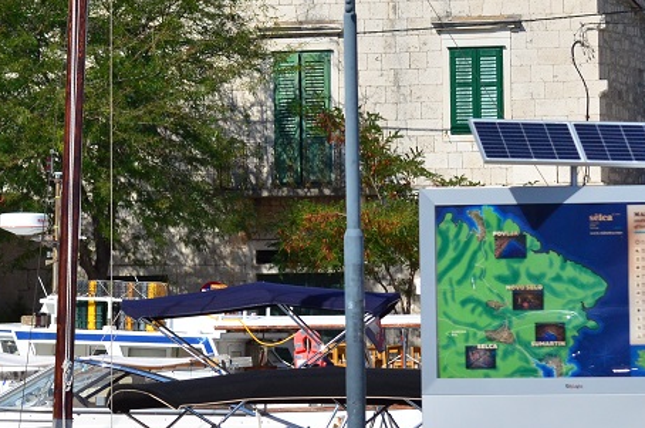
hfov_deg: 6.1
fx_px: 6027
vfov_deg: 4.1
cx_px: 125
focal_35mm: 337
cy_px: 98
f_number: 5.6
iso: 900
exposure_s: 1/8000
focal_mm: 102
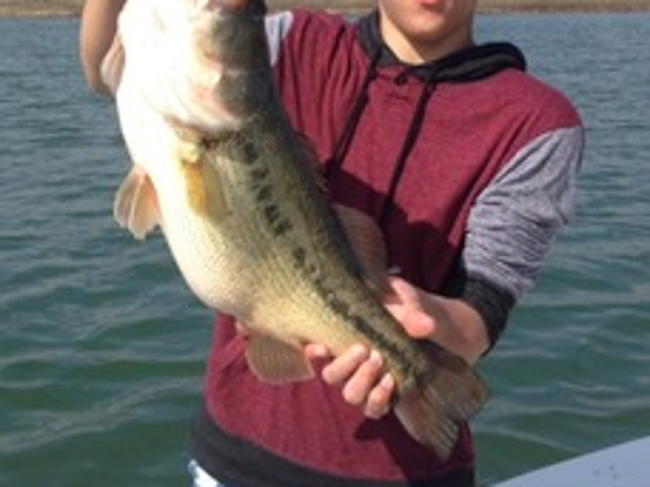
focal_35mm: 58
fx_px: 1089
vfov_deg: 25.0
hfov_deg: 33.1
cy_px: 145
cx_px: 385
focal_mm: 4.12
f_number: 2.4
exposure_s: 1/1642
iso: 50
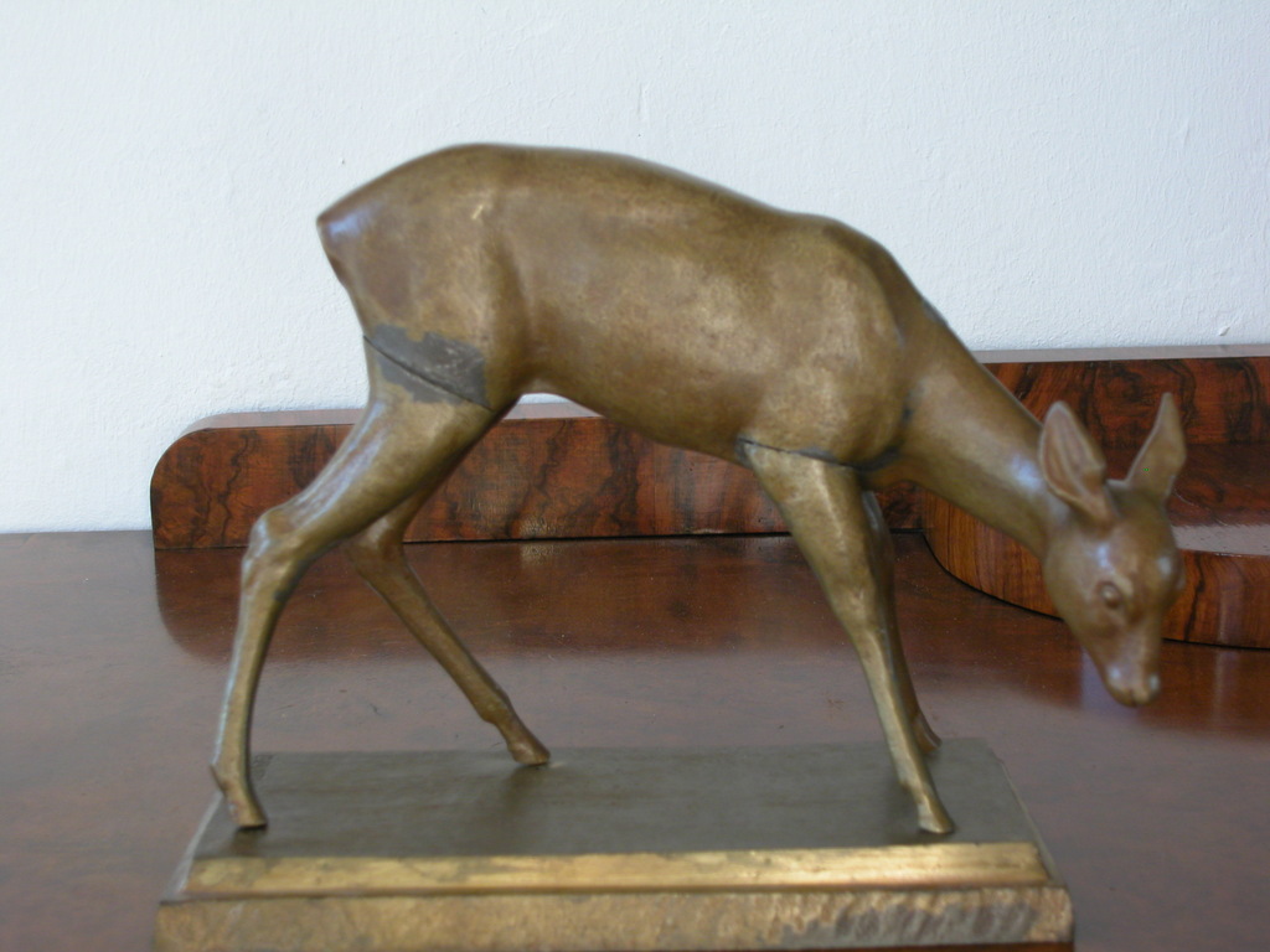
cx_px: 635
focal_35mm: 64
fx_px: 2348
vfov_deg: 22.9
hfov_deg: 30.3
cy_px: 476
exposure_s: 1/34.8
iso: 100
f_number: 4
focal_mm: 16.2
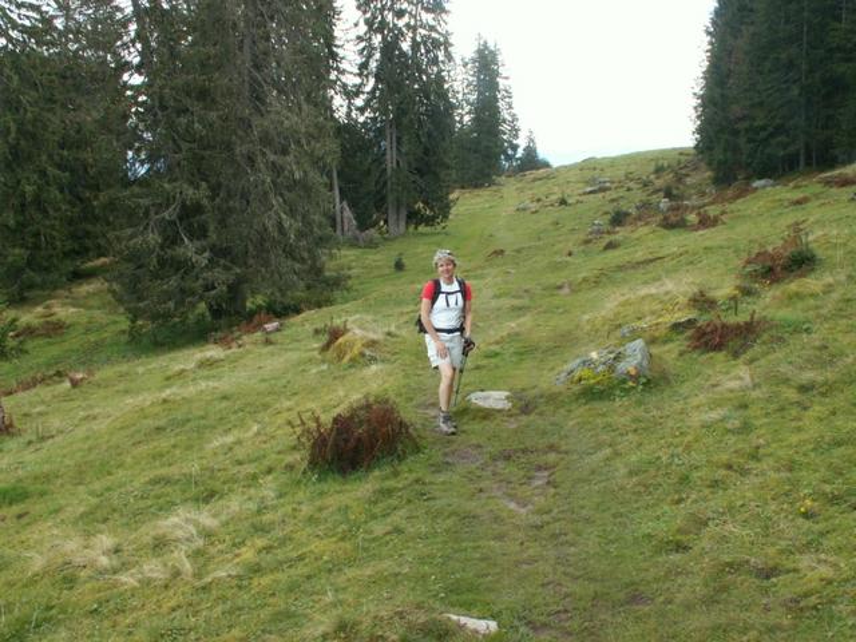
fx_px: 865
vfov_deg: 40.7
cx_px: 428
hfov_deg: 52.6
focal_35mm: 35
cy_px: 321
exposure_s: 1/25
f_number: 7.1
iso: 50
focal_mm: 5.86
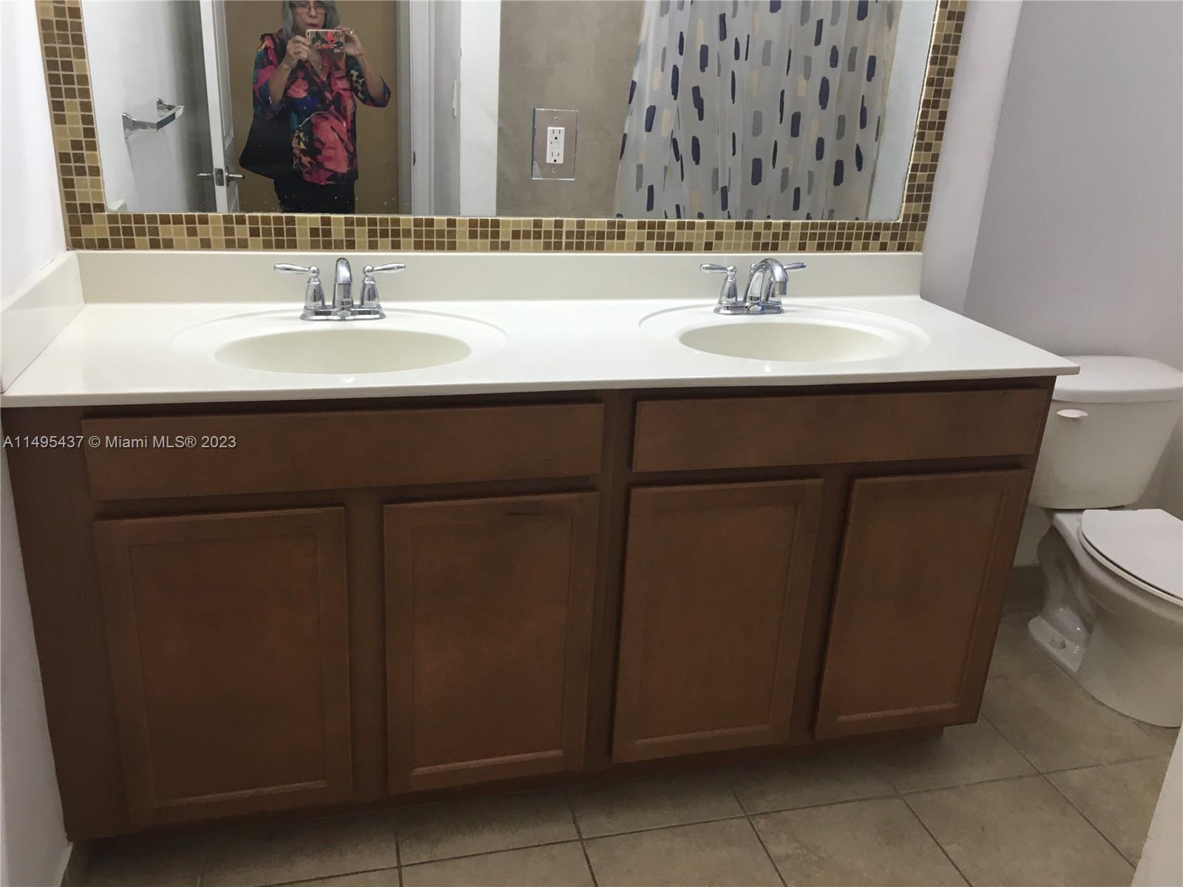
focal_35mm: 29
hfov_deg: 61.7
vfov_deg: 48.2
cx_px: 592
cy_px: 444
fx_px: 991
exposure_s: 1/30
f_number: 2.2
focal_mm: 4.15
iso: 32
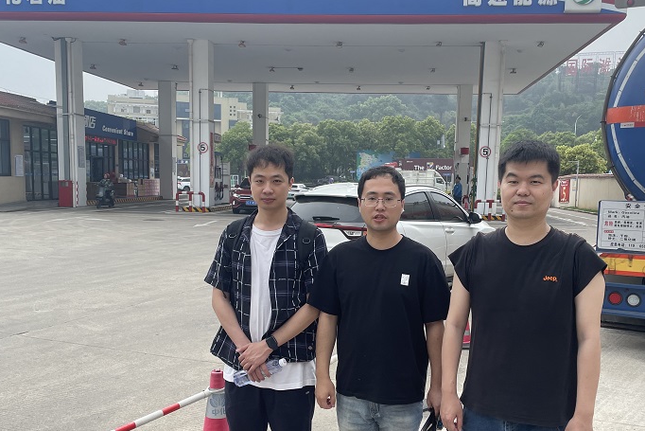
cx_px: 327
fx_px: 663
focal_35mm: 37
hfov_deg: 51.9
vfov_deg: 35.8
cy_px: 269
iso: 32
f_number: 1.6
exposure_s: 1/1062
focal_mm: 4.2
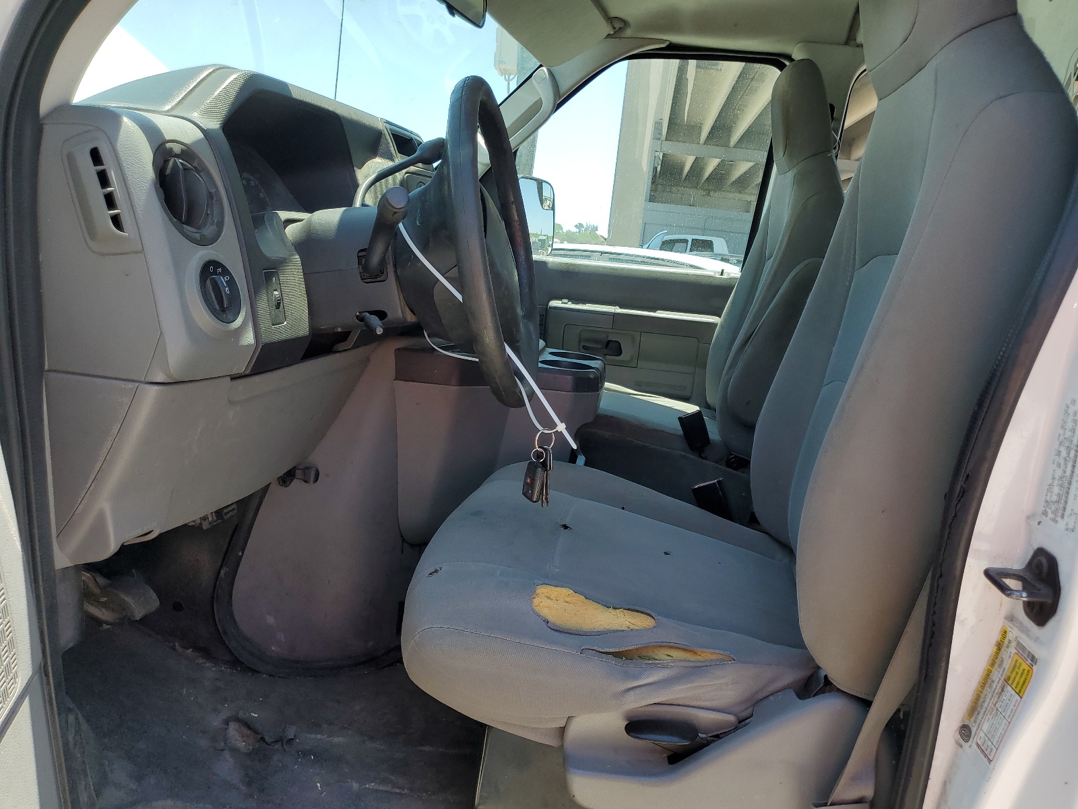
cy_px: 404
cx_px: 539
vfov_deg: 53.1
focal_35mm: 26
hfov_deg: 67.3
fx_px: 810
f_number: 1.5
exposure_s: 1/909
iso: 50
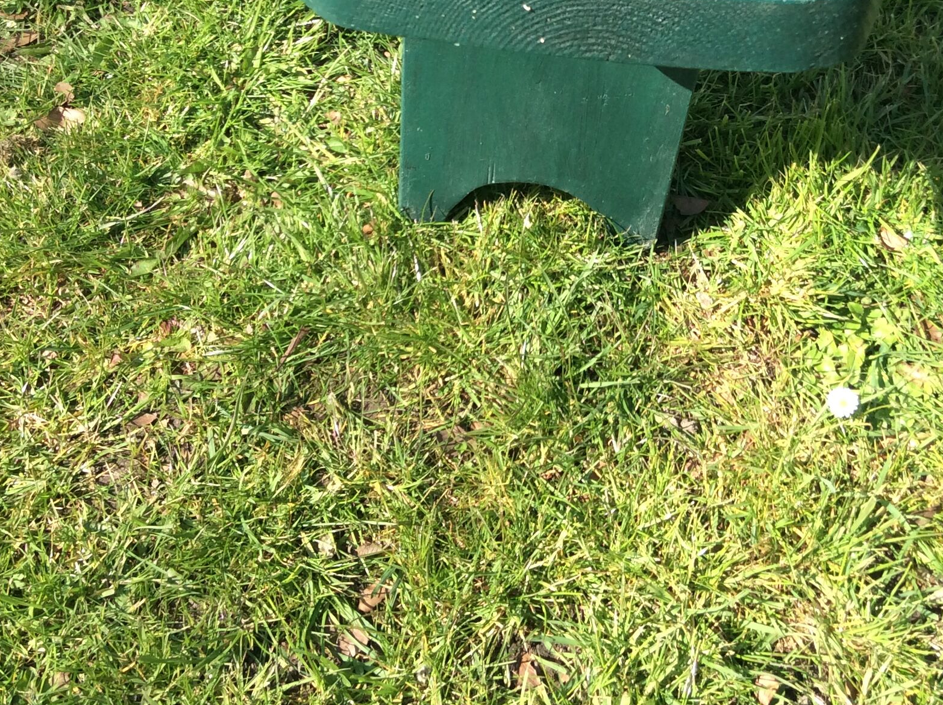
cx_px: 506
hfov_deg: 36.2
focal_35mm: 53
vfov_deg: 26.9
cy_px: 127
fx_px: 1442
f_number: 2.4
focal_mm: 3.3
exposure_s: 1/450
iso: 32
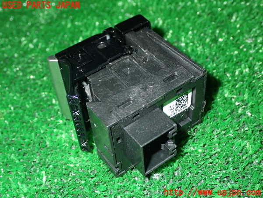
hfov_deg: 38.2
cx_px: 132
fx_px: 380
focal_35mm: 50
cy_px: 99
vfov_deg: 29.1
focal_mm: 9.01
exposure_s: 1/50
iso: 800
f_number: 9
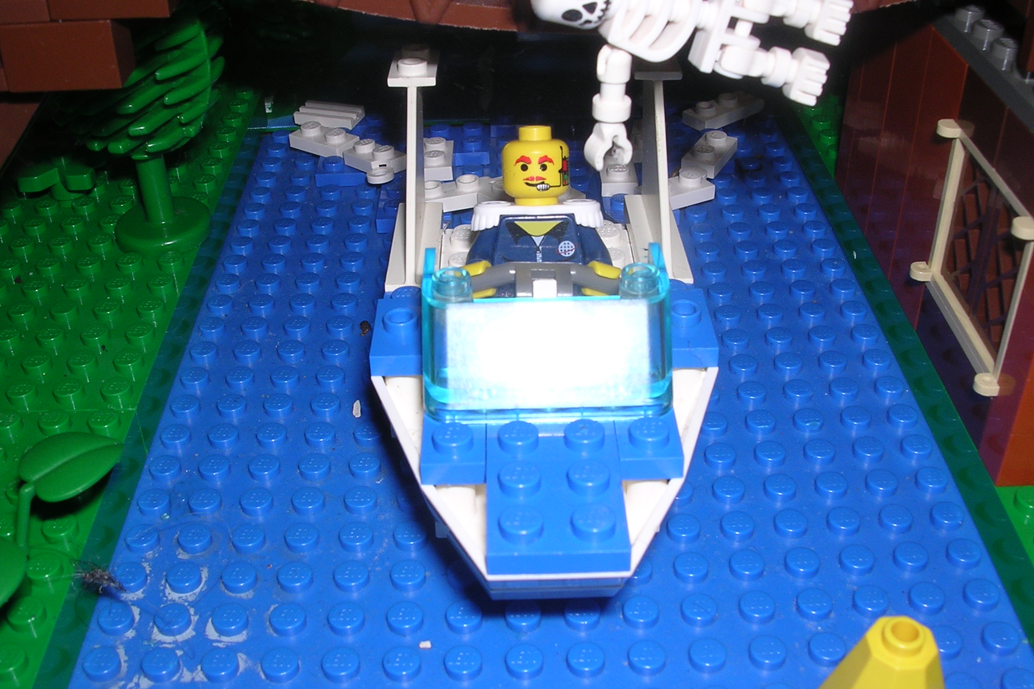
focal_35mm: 40
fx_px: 1149
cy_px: 315
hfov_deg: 48.5
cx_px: 516
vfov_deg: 33.4
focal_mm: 5.8
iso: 100
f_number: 5.6
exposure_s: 1/60.1
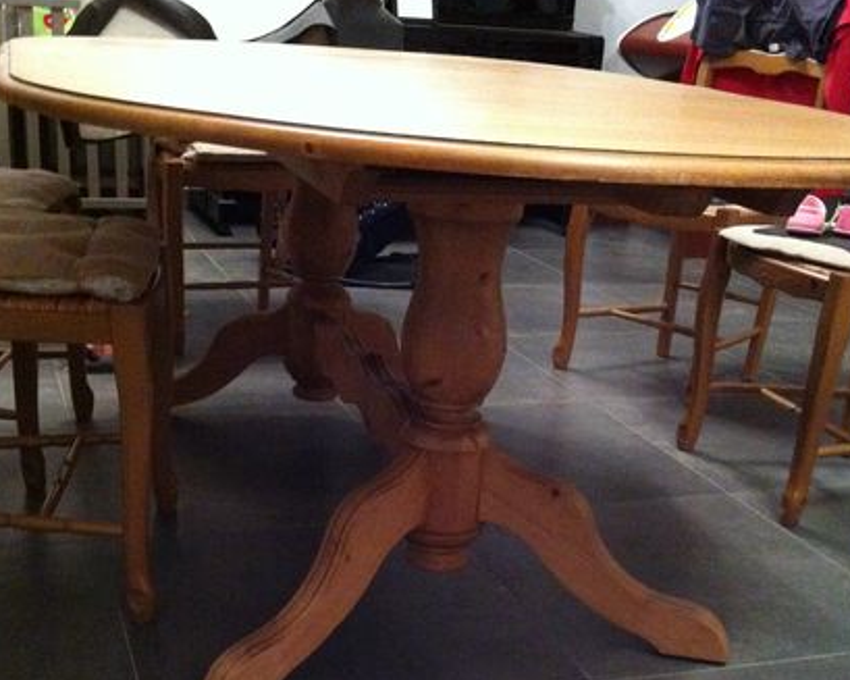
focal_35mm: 50
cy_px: 547
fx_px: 1258
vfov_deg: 29.5
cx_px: 409
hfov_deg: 37.3
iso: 1000
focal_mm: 3.85
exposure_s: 1/15
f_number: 2.8
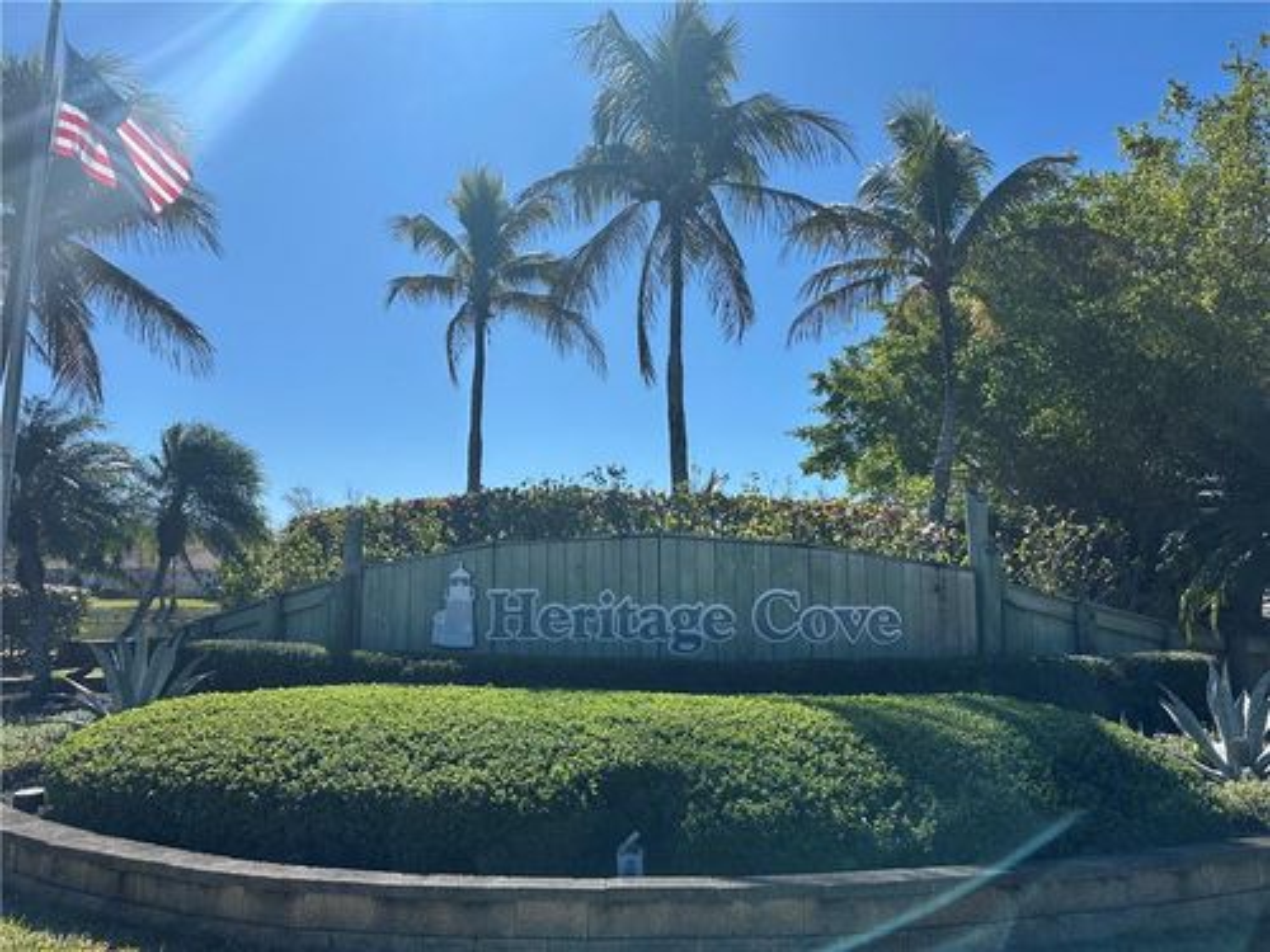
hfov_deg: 71.6
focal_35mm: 24
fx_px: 881
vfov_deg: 56.8
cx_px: 635
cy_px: 476
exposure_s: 1/6623
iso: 80
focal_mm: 6.86
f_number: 1.78
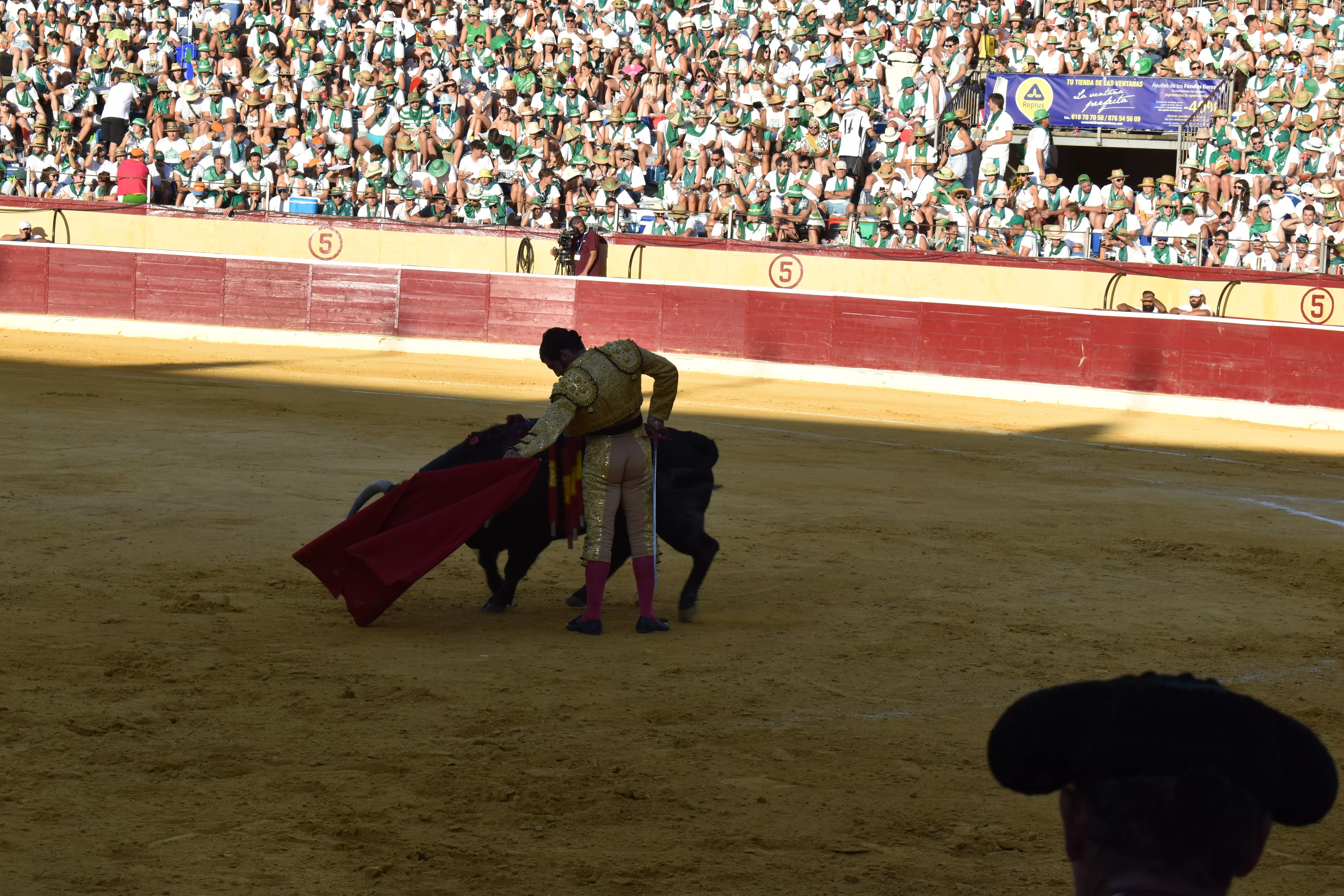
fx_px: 3117
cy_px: 449
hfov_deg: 24.3
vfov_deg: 16.4
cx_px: 667
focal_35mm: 84
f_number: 10
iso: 400
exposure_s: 1/400
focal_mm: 55
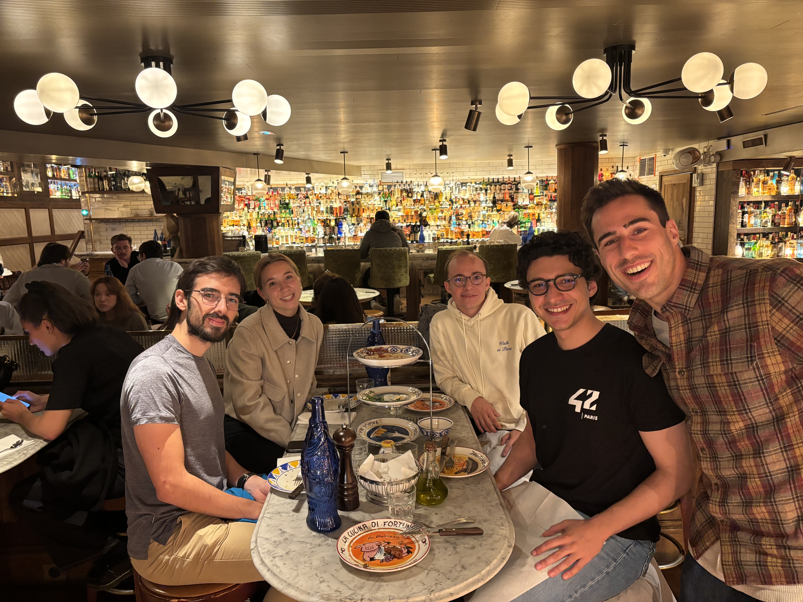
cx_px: 402
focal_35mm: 26
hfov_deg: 67.3
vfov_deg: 53.1
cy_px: 301
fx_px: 603
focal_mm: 5.96
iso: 500
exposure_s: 1/33
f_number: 1.6
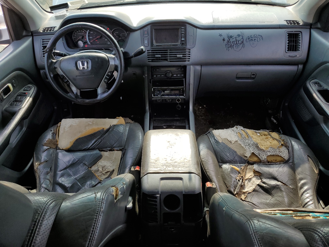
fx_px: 247
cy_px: 124
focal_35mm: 26
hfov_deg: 67.3
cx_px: 164
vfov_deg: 53.1
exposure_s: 1/714
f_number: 1.5
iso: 50
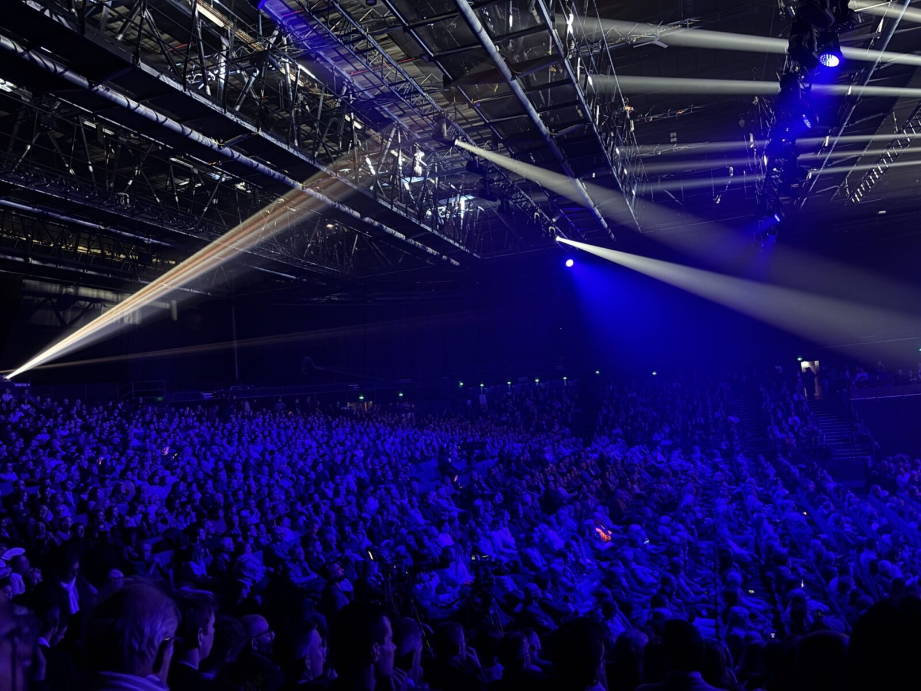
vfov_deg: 53.1
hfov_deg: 67.3
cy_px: 346
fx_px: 692
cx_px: 460
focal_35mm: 26
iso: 800
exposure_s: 1/9
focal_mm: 5.96
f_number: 1.6
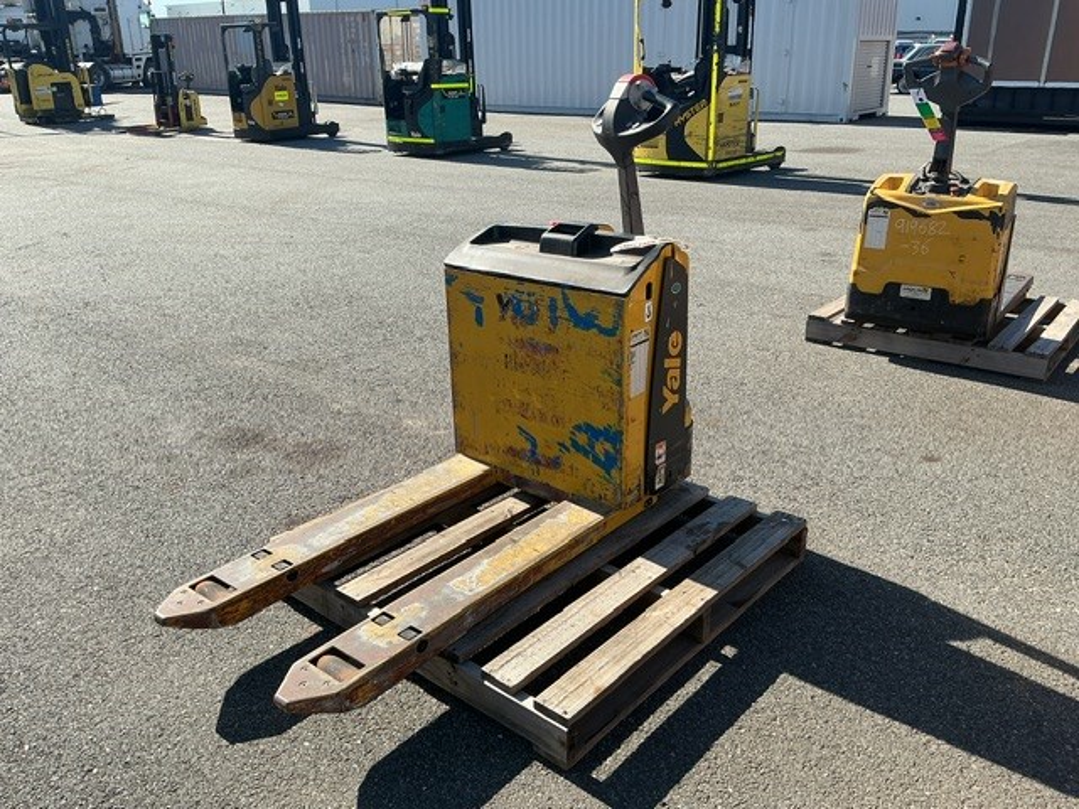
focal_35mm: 29
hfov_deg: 61.7
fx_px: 904
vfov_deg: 48.2
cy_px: 404
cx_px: 540
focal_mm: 3
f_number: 1.8
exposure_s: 1/1121
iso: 25
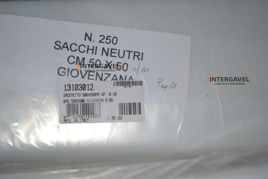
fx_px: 447
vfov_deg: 22.6
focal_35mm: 60
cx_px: 134
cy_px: 90
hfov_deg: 33.4
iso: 560
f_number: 5.3
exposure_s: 1/60
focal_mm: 40
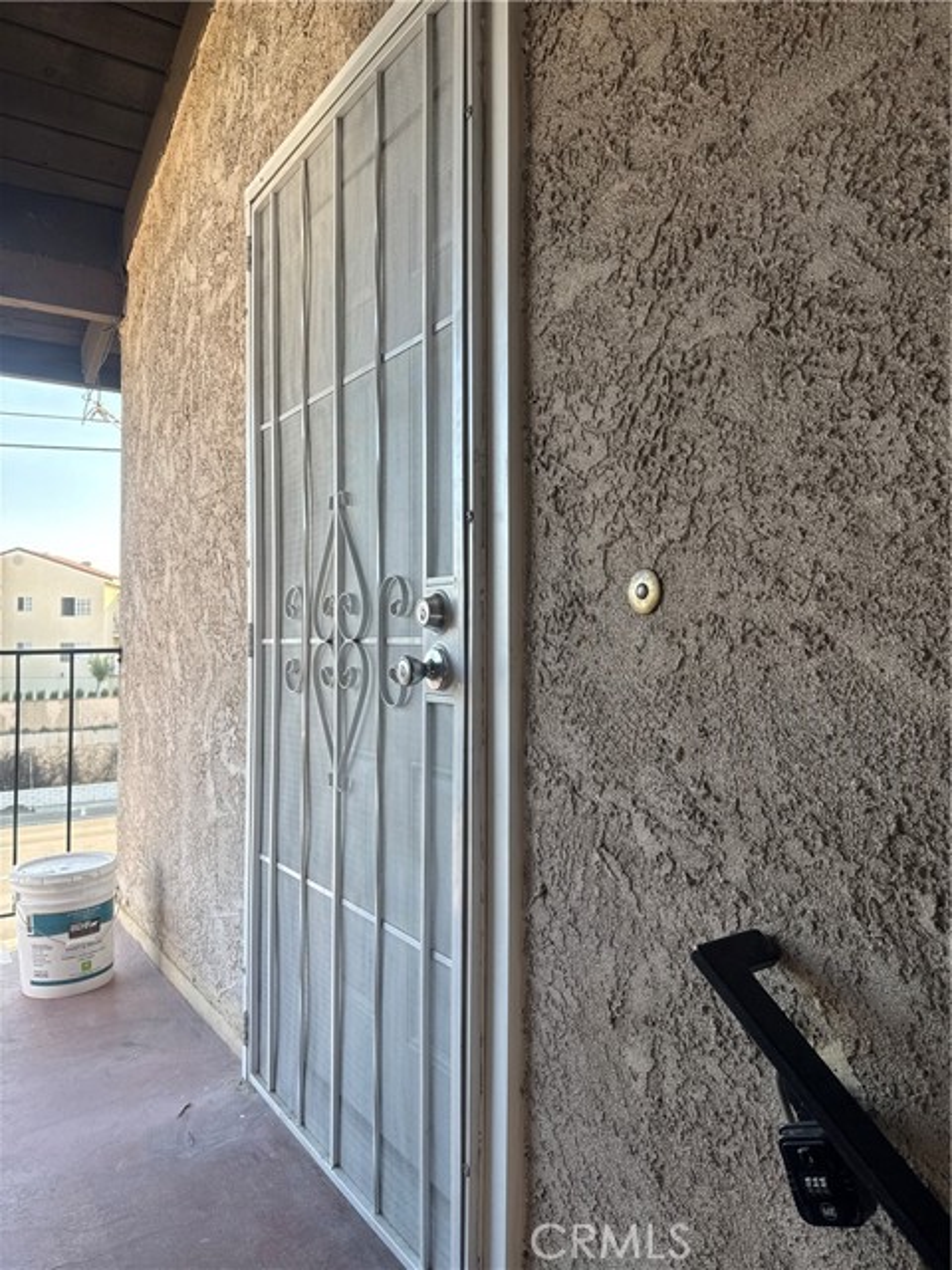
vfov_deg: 71.6
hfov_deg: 56.8
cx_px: 476
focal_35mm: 24
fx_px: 880
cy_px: 635
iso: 80
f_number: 1.78
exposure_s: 1/263
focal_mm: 6.76
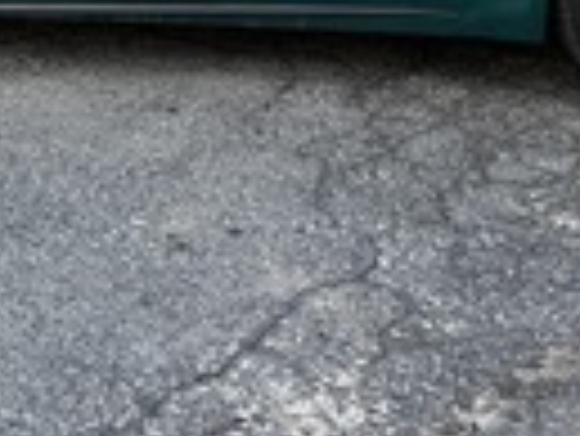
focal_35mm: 78
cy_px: -240
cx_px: 144
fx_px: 1308
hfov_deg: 24.7
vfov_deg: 16.9
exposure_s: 1/780
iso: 100
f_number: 1.78
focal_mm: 6.76
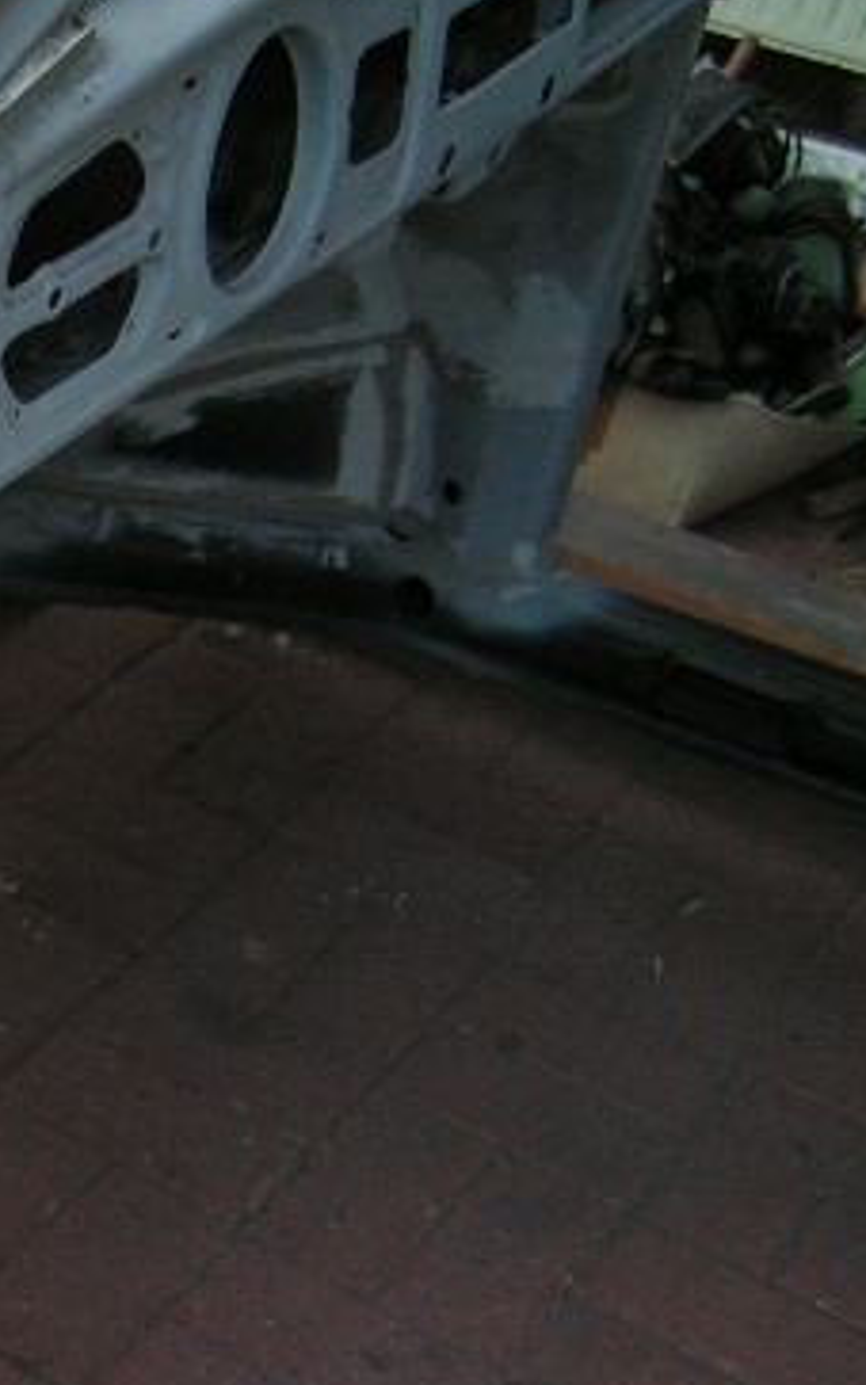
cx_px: -313
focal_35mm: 71
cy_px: 801
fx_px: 2680
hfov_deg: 17.1
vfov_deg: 28.9
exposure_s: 1/40
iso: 125
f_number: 2.8
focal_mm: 6.3
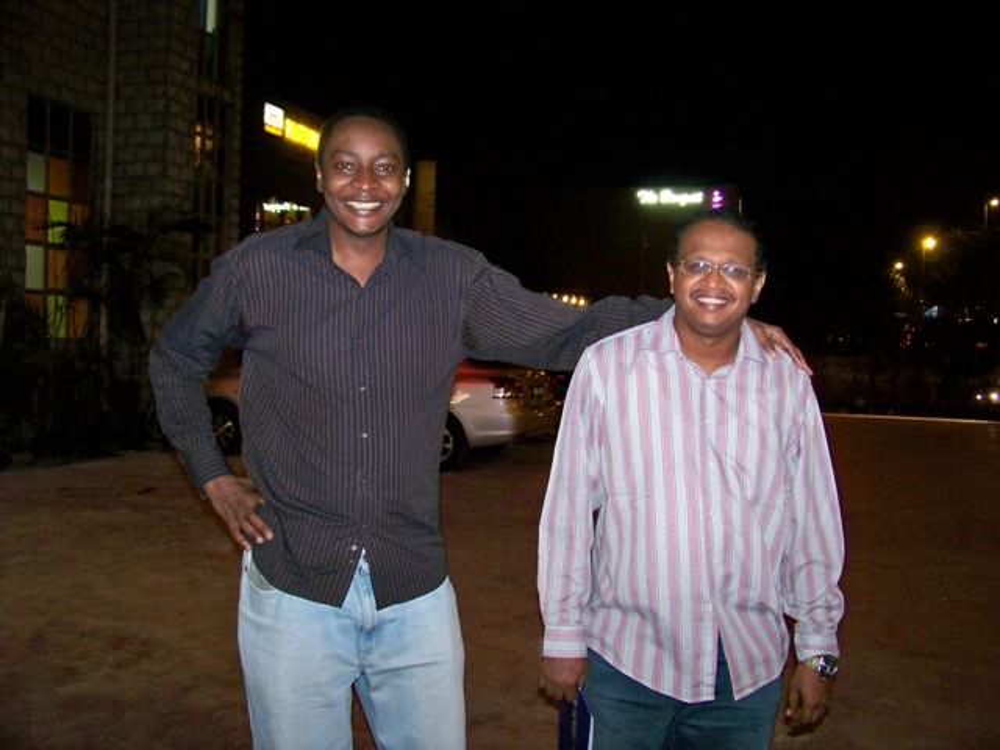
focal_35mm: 33
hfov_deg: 55.4
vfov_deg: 42.9
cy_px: 375
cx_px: 500
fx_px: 953
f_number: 2.8
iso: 200
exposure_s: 1/30
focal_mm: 5.85
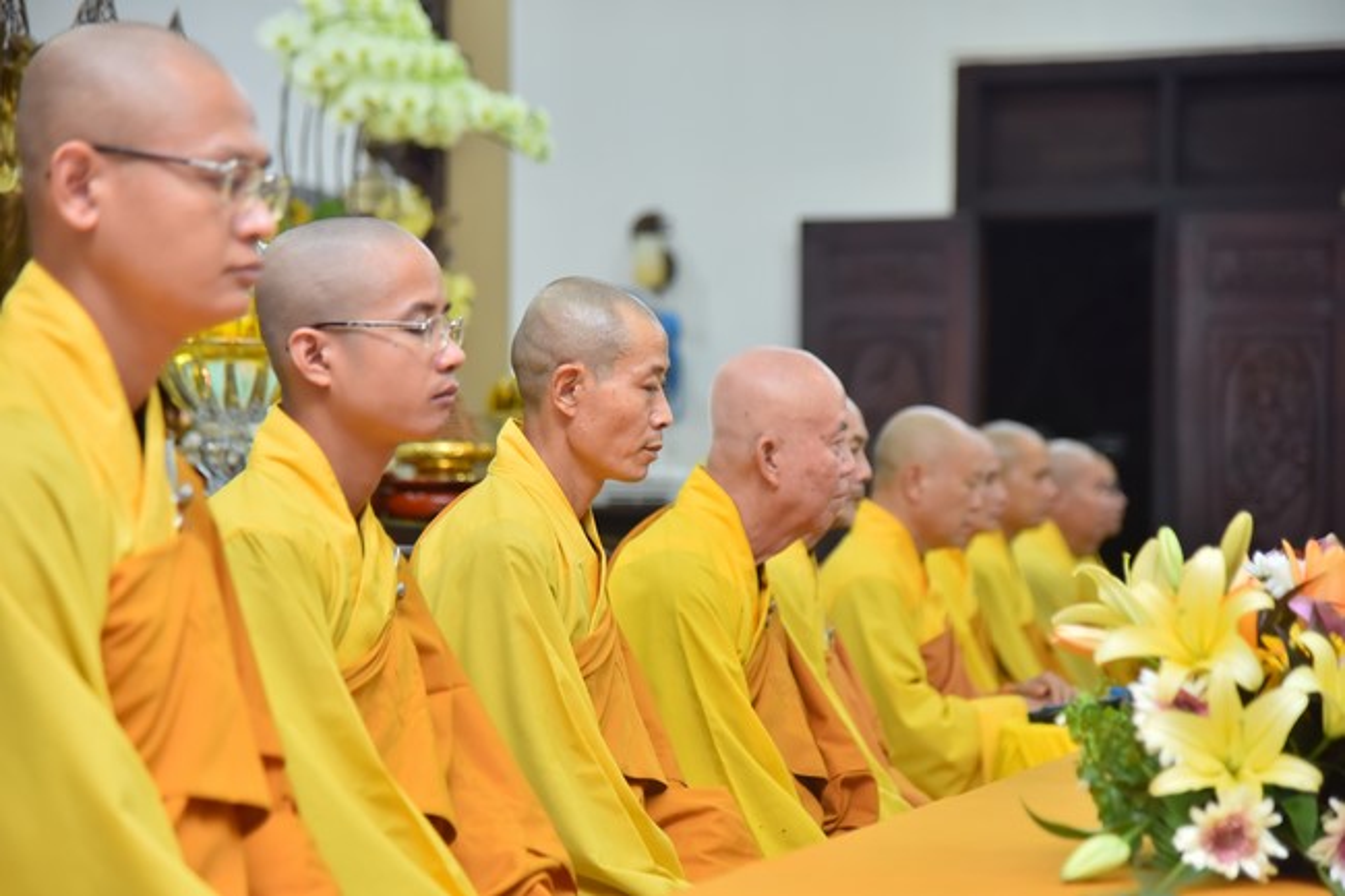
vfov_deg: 13.0
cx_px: 672
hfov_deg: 19.5
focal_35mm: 105
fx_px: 3922
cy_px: 448
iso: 1250
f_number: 4
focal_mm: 105
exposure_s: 1/100
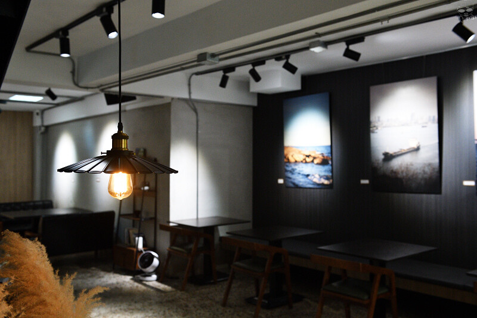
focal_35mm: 38
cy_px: 159
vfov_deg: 35.0
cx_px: 238
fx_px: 503
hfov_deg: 50.7
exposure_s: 1/80
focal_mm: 38
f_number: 5.6
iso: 3200
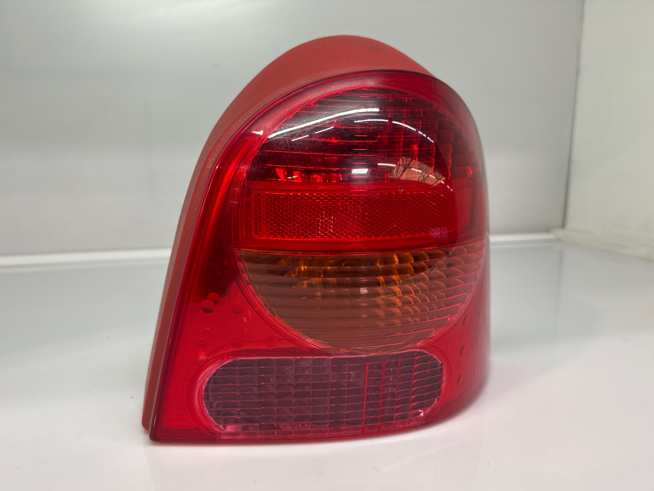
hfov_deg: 69.4
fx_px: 472
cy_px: 256
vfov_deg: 54.9
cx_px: 320
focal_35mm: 25
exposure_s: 1/100
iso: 125
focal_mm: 6.76
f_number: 1.78
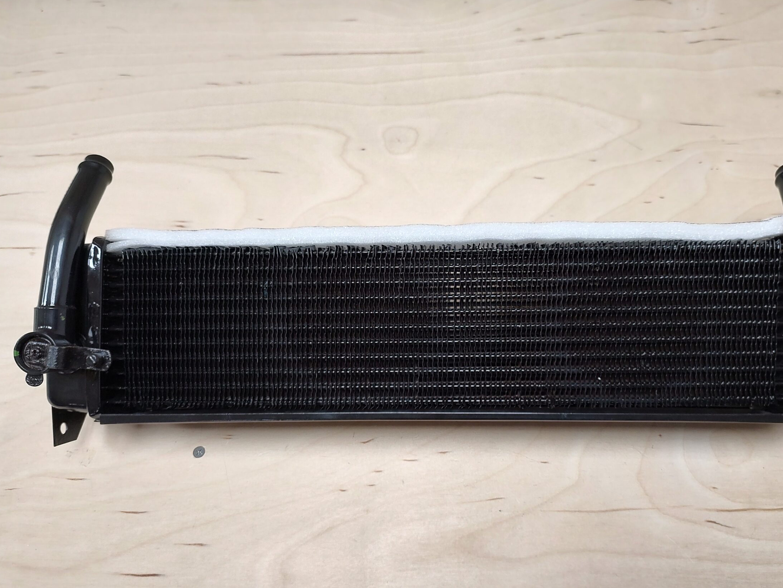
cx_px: 429
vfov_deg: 49.7
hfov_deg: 63.3
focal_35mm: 28
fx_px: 633
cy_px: 322
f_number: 1.9
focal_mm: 5.88
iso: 669
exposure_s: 1/60
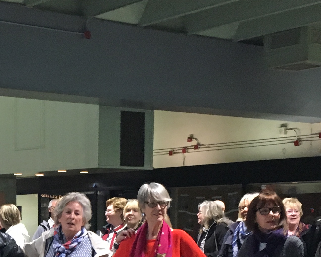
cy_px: 304
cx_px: 4
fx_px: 836
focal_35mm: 88
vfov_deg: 16.8
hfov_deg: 21.0
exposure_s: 1/30
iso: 160
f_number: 2.2
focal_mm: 4.15
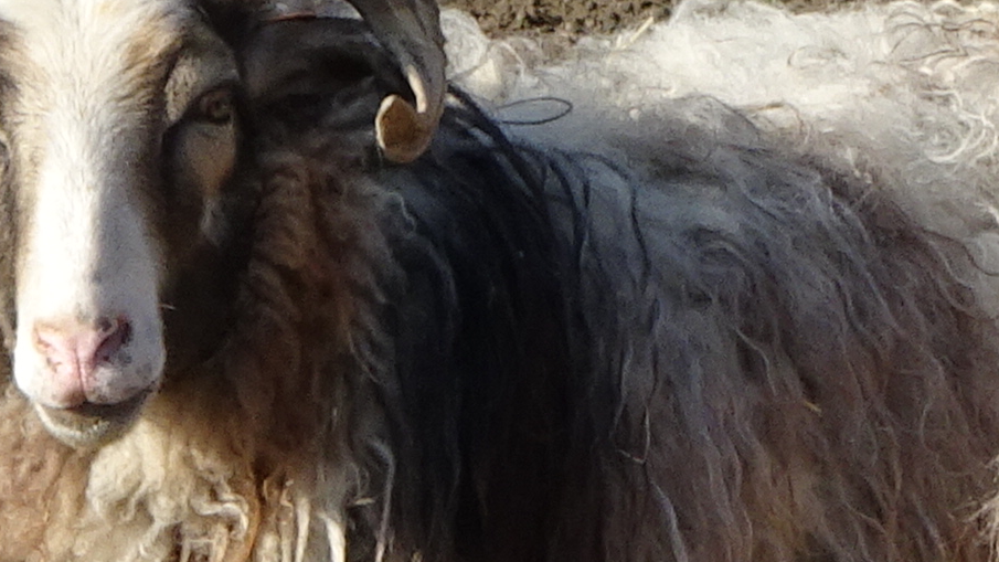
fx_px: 14993
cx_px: 1445
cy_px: 956
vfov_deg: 2.1
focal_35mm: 566
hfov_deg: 3.8
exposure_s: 1/250
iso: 80
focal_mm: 16.46
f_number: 5
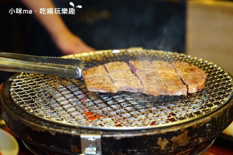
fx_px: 453
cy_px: 78
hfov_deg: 28.8
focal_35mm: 70
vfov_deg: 19.4
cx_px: 116
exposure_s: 1/80
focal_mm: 70
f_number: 5.6
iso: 5000
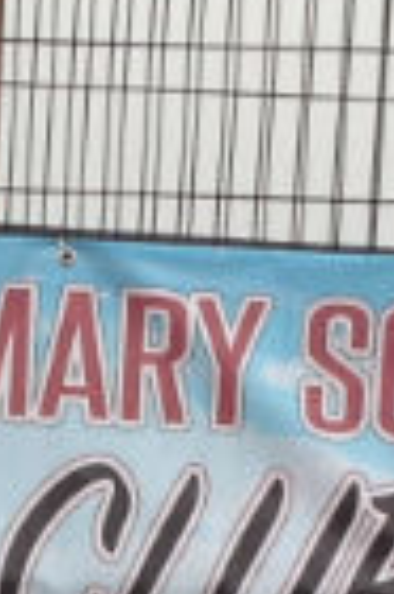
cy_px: 844
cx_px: -254
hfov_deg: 5.3
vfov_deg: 8.0
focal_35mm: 254
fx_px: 4180
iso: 50
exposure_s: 1/120
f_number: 2.4
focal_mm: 4.28
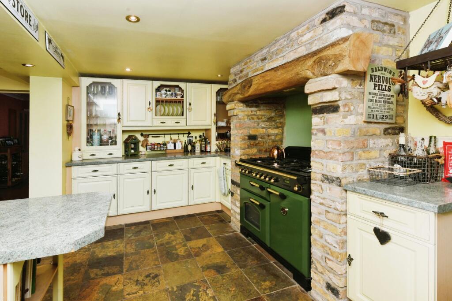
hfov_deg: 100.4
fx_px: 188
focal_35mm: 15
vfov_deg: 77.3
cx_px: 226
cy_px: 150
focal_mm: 15
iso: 640
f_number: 10
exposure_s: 1/60
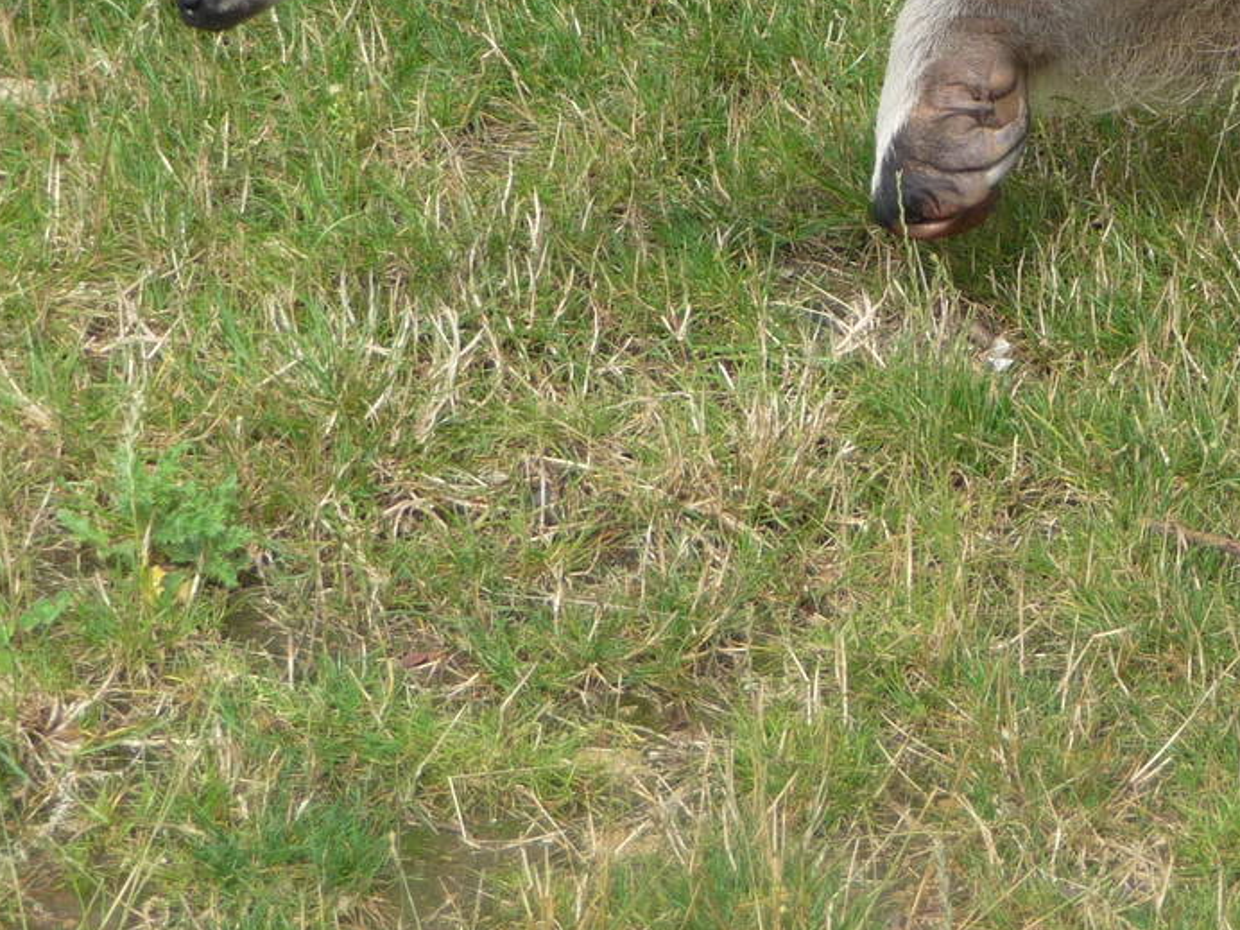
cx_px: 1369
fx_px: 8526
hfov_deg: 8.3
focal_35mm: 238
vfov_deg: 6.2
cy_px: -25
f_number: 4.7
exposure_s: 1/250
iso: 100
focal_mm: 17.5
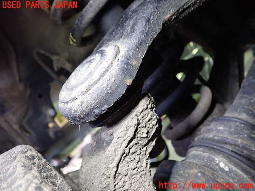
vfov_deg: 46.8
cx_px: 128
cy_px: 96
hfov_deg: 60.0
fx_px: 221
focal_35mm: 30
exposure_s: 1/30
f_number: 2.3
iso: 800
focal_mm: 5.4
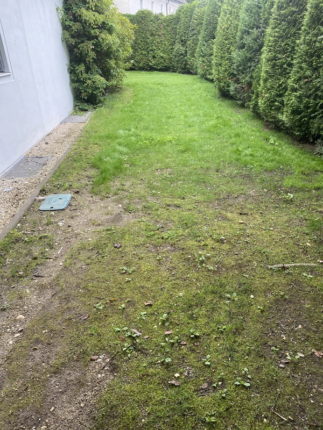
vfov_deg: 67.3
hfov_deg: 53.1
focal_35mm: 26
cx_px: 162
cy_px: 215
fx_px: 323
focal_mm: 4.25
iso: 40
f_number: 1.8
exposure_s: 1/122
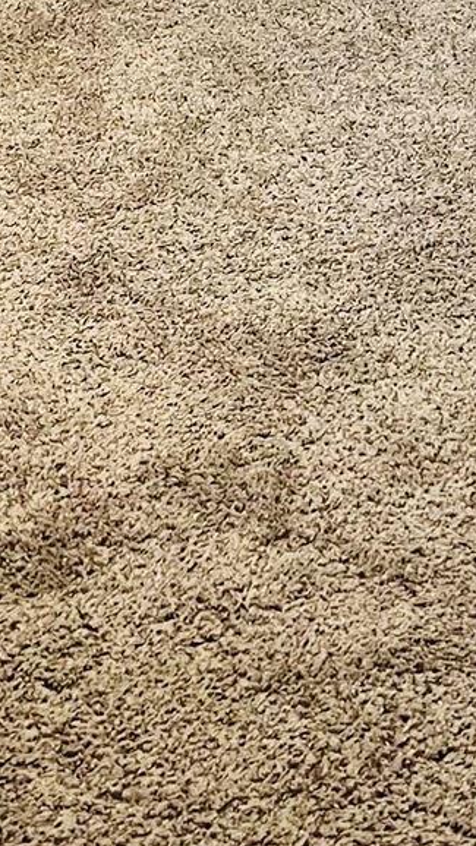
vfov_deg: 17.2
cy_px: -403
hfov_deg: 10.7
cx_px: 114
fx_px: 2536
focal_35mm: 113
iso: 250
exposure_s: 1/60
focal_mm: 5.7
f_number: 1.5
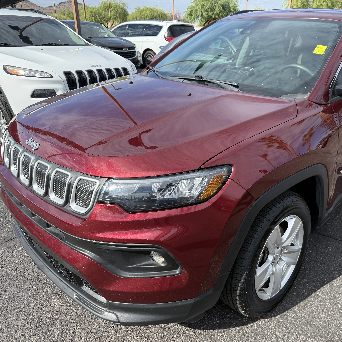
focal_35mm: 29
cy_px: 173
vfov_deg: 55.6
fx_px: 324
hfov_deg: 54.8
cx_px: 219
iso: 100
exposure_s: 1/2801
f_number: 1.78
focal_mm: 6.76
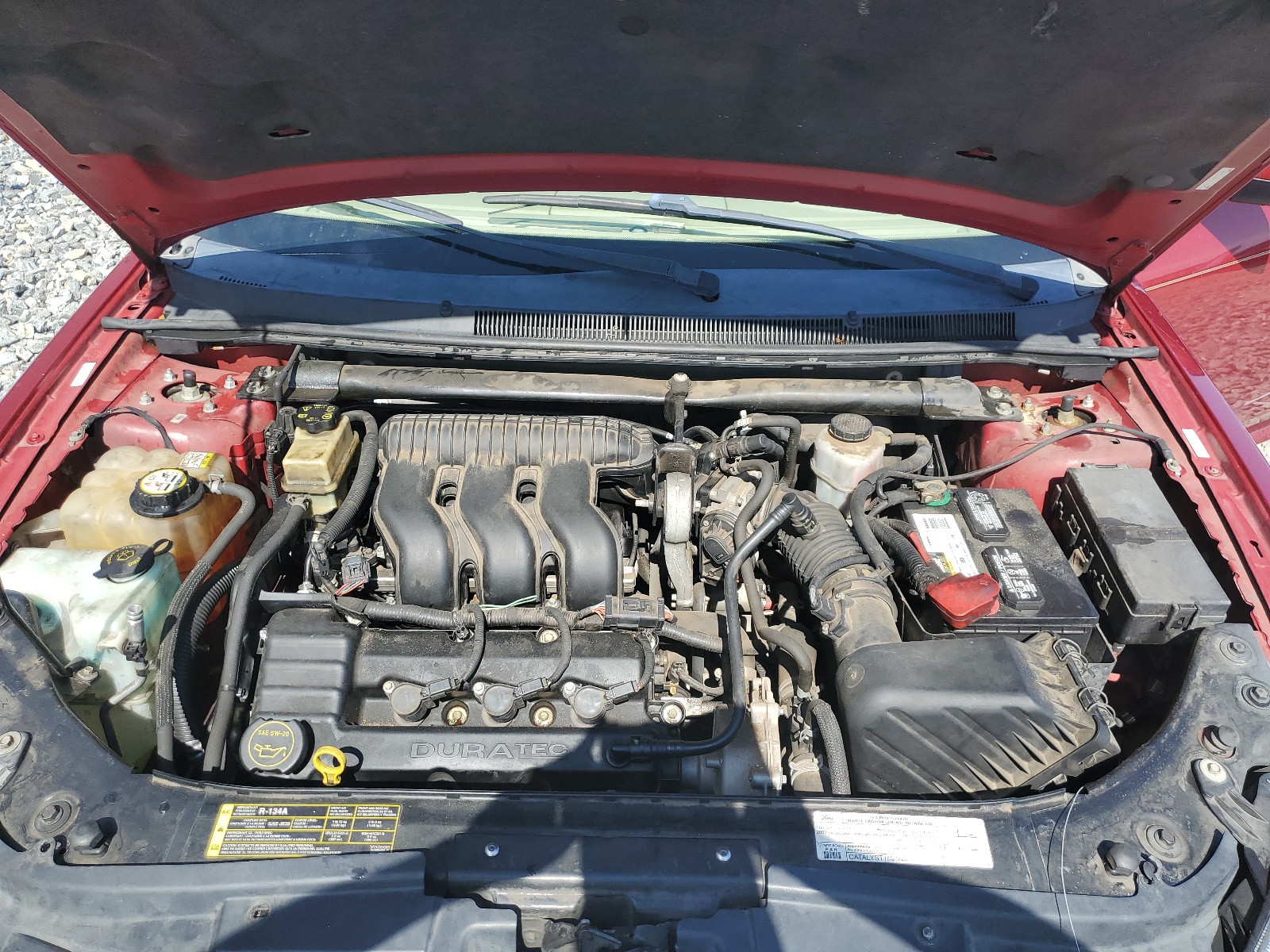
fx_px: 954
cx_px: 635
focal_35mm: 26
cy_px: 476
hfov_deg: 67.3
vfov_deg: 53.1
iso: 50
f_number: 1.5
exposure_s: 1/1429
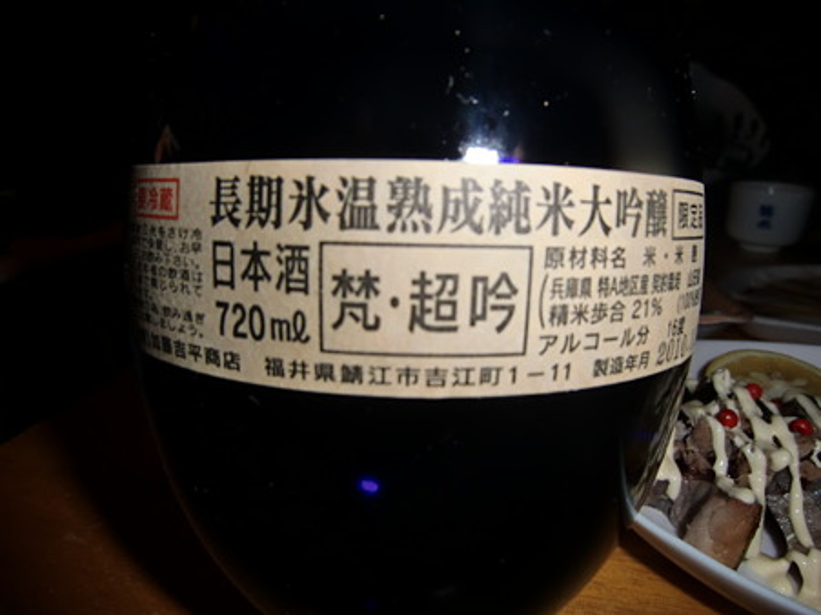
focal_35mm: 24
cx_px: 410
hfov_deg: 71.6
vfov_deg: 56.8
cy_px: 308
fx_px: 569
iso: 64
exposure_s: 1/15
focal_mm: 4.3
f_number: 7.5
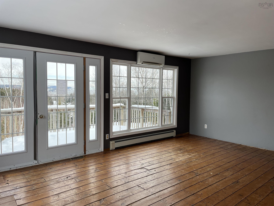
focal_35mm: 26
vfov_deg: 53.1
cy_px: 103
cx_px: 137
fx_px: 206
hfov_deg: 67.3
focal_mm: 5.1
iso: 50
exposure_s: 1/563
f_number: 1.6
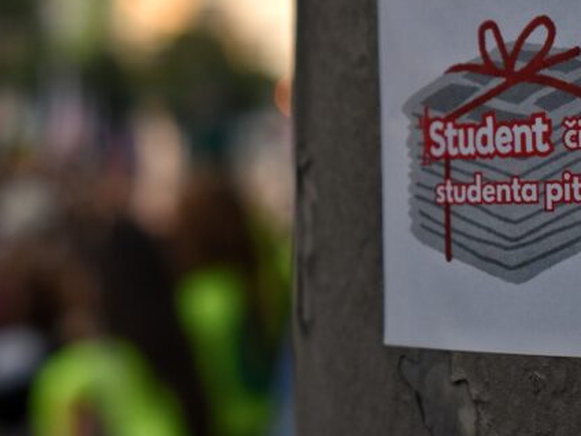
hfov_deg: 16.8
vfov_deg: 12.6
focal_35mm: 117
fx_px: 1964
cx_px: 230
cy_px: 95
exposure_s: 1/250
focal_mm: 40
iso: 400
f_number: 5
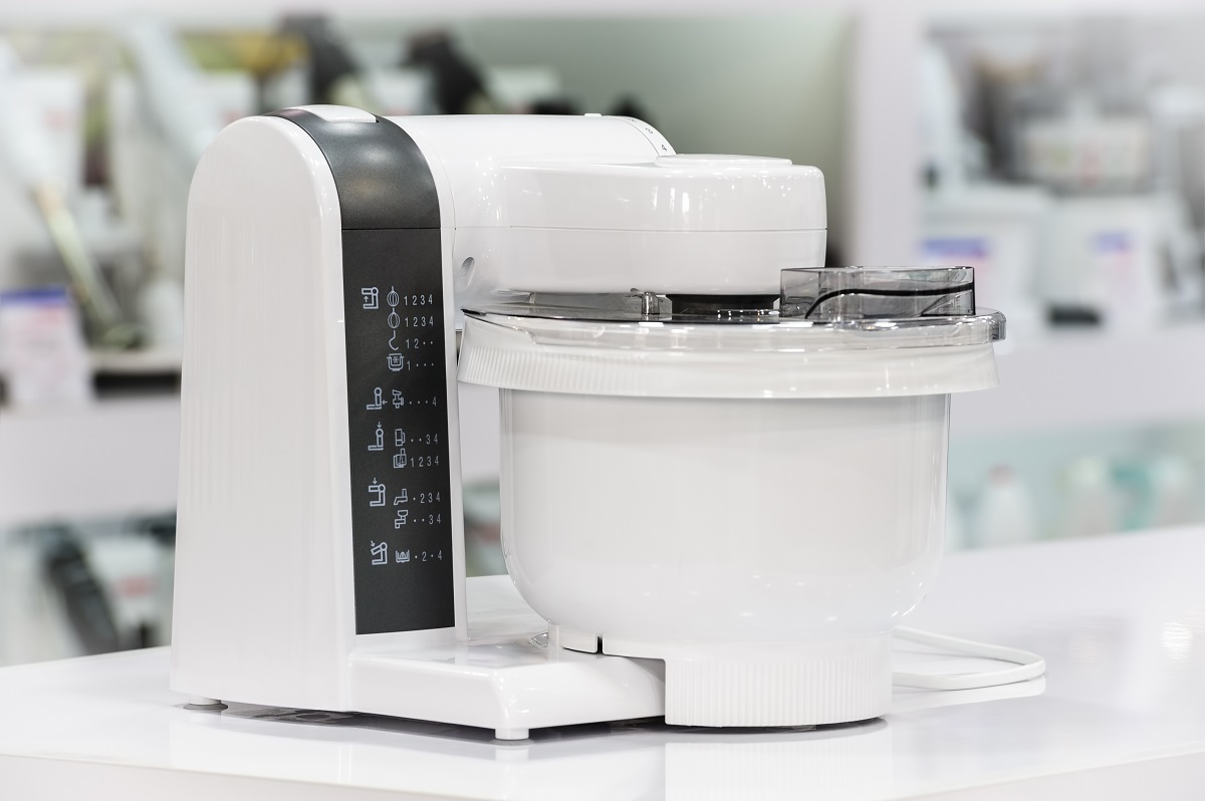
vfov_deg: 6.9
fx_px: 6689
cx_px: 602
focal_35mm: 200
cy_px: 400
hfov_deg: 10.3
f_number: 9
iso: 200
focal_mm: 200
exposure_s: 1/4
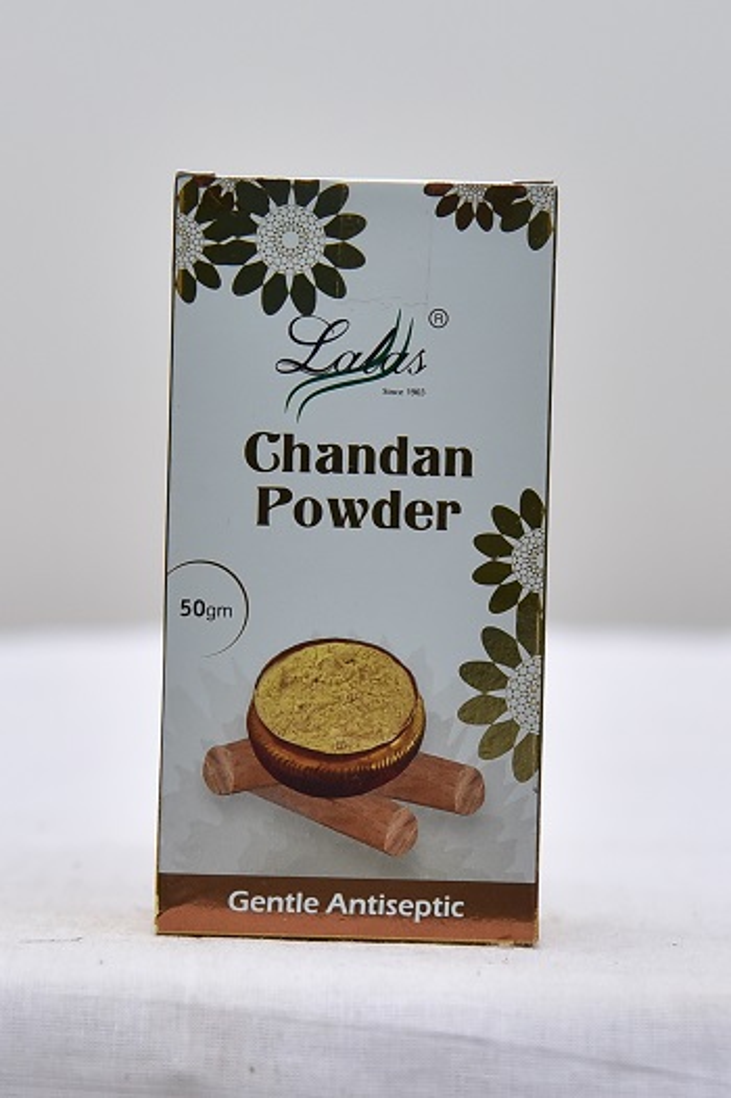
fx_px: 2379
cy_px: 549
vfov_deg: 26.0
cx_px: 366
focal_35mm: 78
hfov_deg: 17.5
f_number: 4
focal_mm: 78
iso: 1600
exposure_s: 1/125
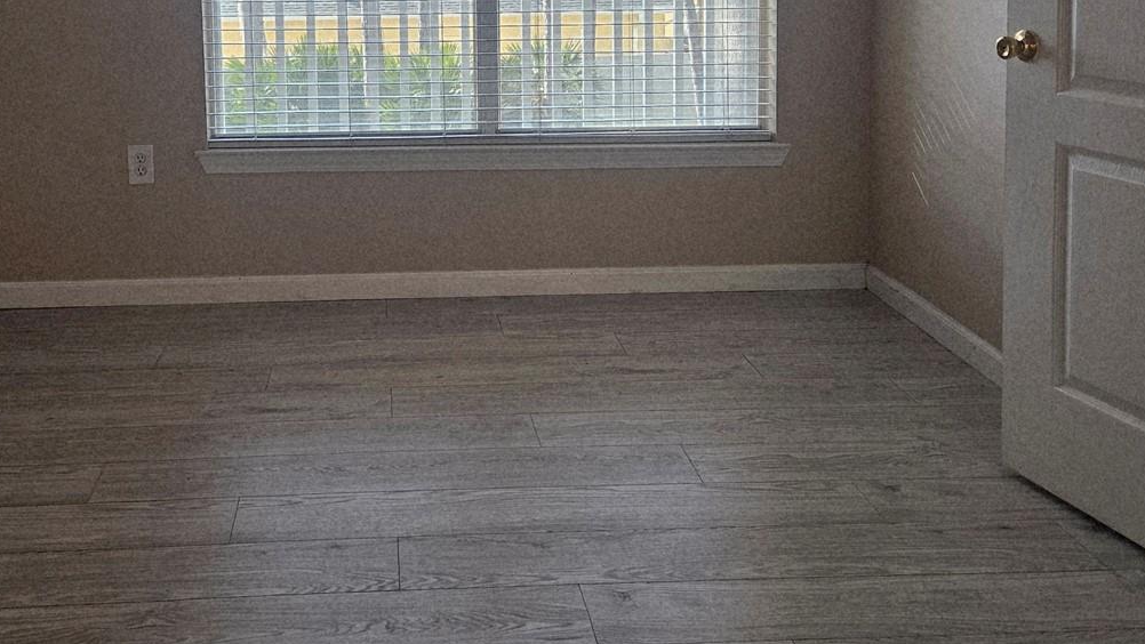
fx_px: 1215
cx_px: 431
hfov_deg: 50.0
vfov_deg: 28.4
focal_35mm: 40
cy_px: 45
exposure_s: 1/172
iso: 400
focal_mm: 5.4
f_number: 1.8
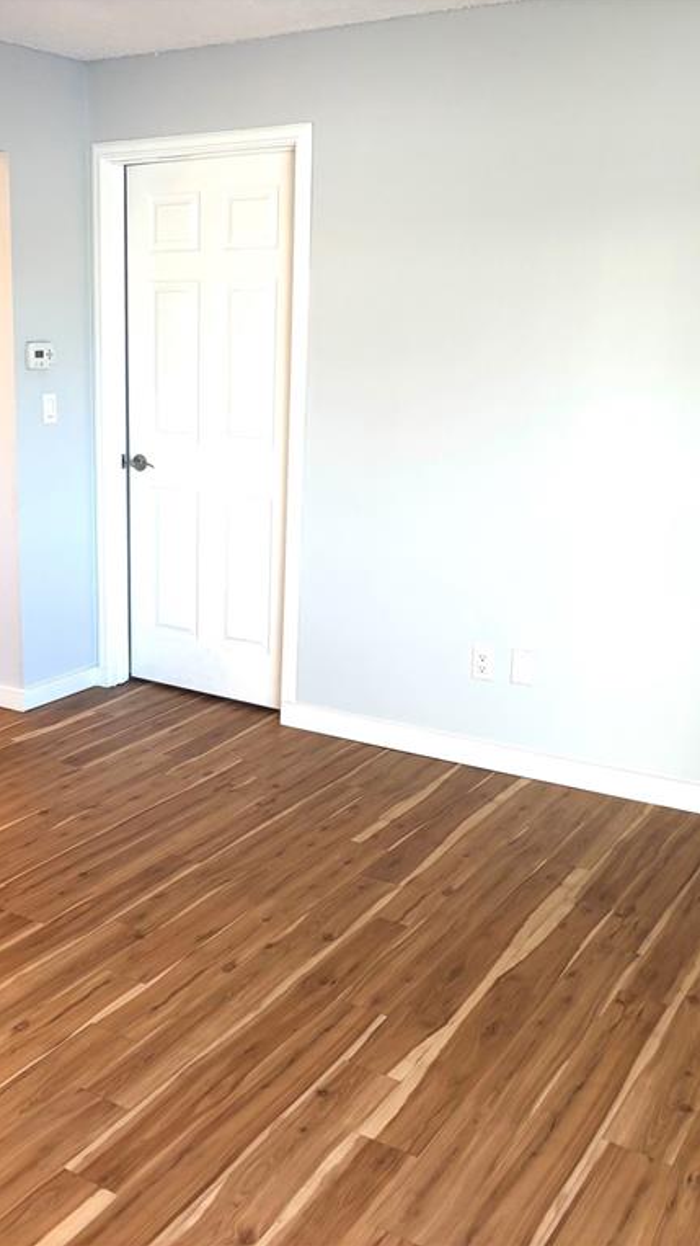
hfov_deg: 30.5
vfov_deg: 52.8
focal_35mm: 38
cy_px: 621
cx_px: 155
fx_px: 1254
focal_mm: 5.96
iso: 125
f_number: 1.6
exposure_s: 1/120
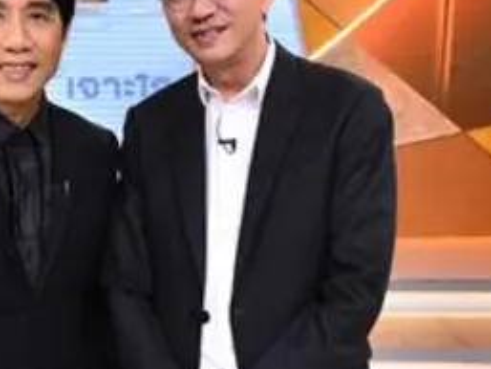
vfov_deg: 21.0
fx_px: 993
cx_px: 134
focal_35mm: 70
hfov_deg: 27.4
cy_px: 191
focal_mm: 24
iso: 1600
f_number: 4.5
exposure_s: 1/200
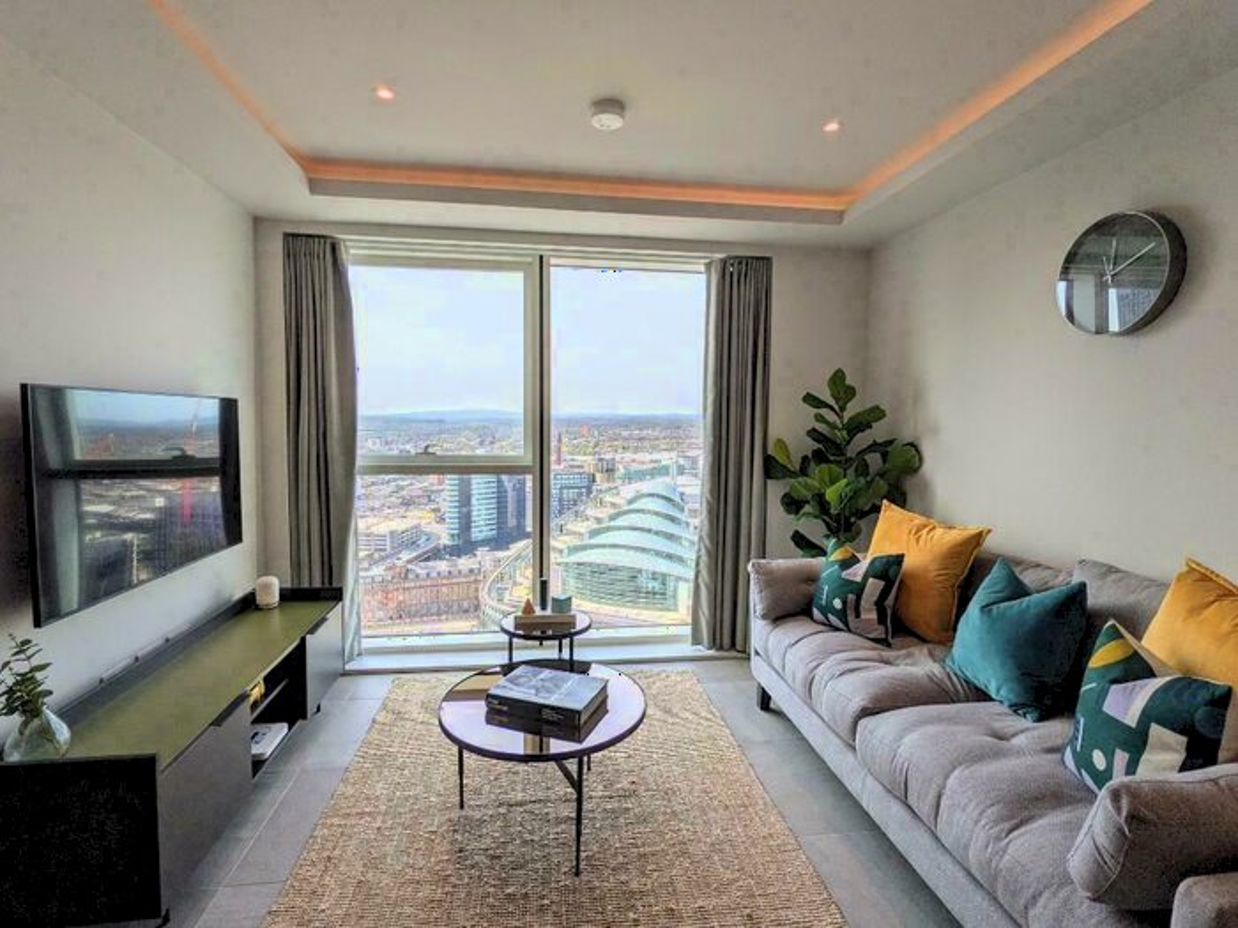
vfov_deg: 78.1
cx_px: 619
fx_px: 572
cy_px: 464
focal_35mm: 16
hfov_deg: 94.5
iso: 36
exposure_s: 1/536
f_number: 2.2
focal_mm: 2.22
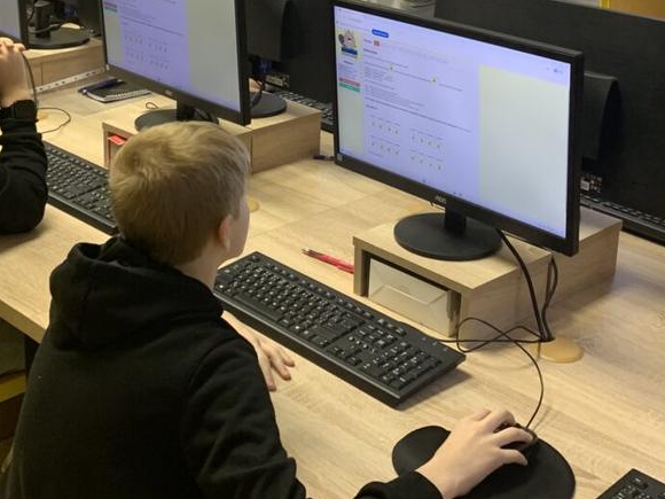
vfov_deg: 23.9
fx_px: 1153
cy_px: 70
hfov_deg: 32.2
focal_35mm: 60
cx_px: 323
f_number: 1.8
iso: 125
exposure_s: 1/50
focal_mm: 4.25
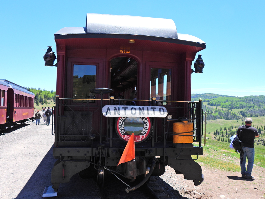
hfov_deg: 46.8
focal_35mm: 40
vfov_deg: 36.0
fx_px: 306
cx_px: 132
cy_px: 100
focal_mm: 7.1
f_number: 3.2
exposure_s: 1/640
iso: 100
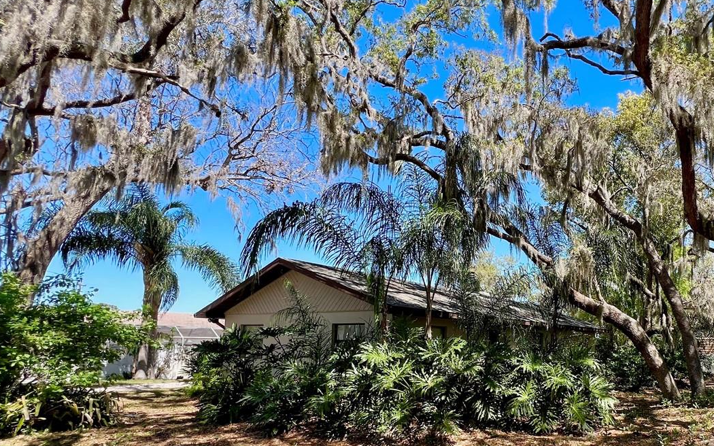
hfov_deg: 77.1
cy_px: 322
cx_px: 523
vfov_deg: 55.1
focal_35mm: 21
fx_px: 409
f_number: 1.8
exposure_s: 1/408
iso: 32
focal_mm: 1.57
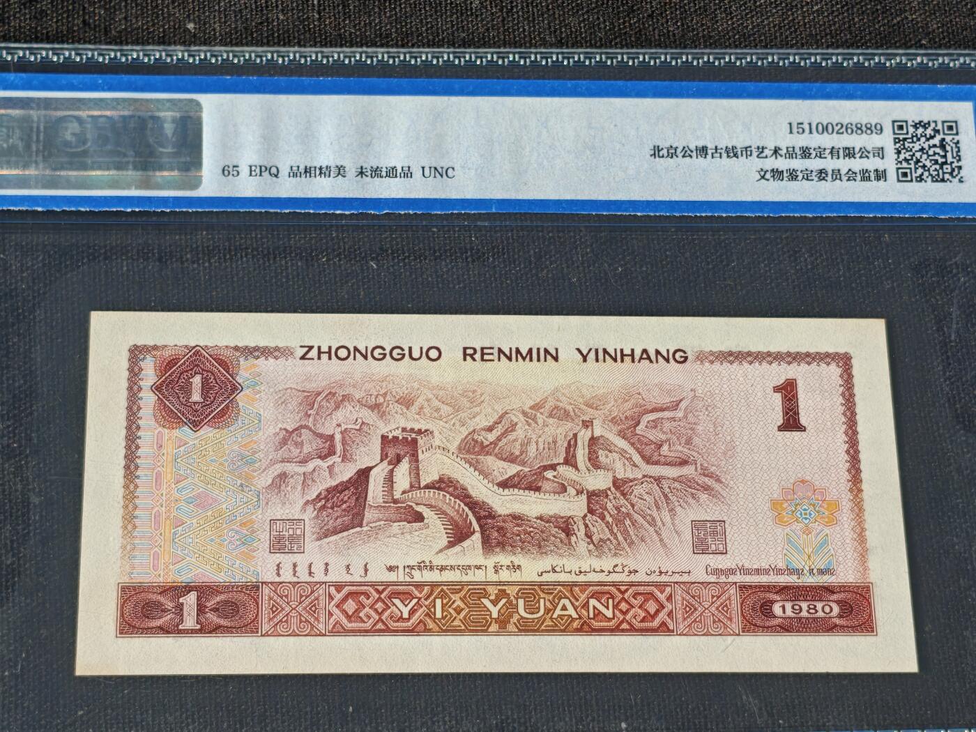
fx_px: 2058
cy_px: 366
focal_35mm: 73
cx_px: 488
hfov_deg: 26.7
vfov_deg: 20.2
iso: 50
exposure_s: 1/1600
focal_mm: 4.94
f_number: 1.5
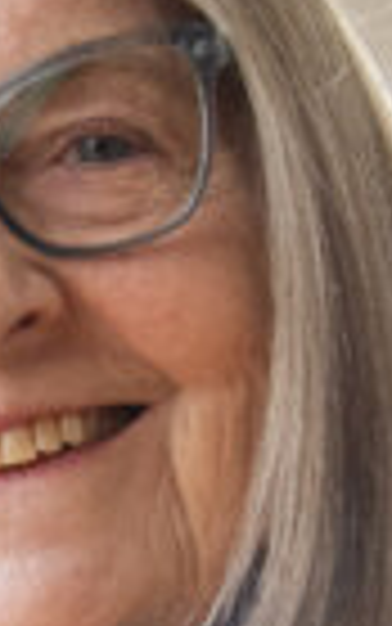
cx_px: -351
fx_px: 4371
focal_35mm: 256
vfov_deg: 8.1
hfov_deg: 5.1
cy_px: 862
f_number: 4
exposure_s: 1/320
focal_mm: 34
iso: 1250
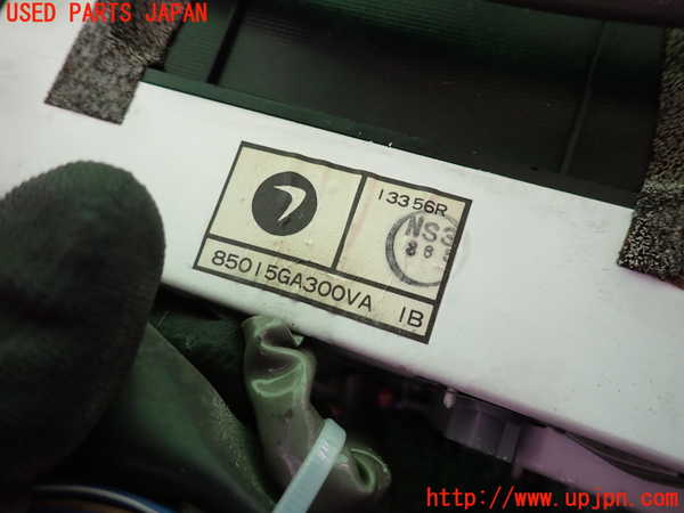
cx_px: 342
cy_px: 256
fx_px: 494
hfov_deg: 69.4
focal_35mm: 25
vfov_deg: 54.9
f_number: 2
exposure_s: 1/60
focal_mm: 4.5
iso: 160
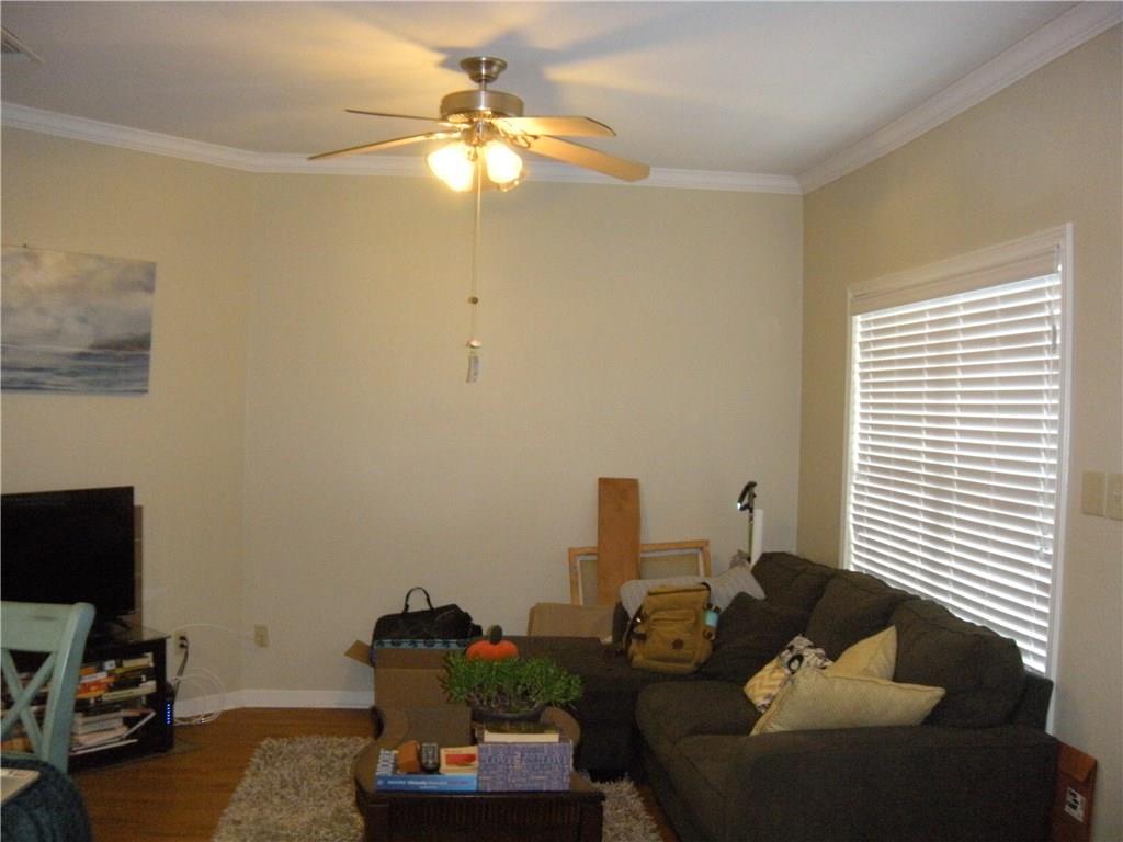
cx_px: 562
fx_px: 1135
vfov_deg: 40.7
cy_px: 421
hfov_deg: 52.6
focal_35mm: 35
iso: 400
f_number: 3.8
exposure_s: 1/30
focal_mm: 5.9
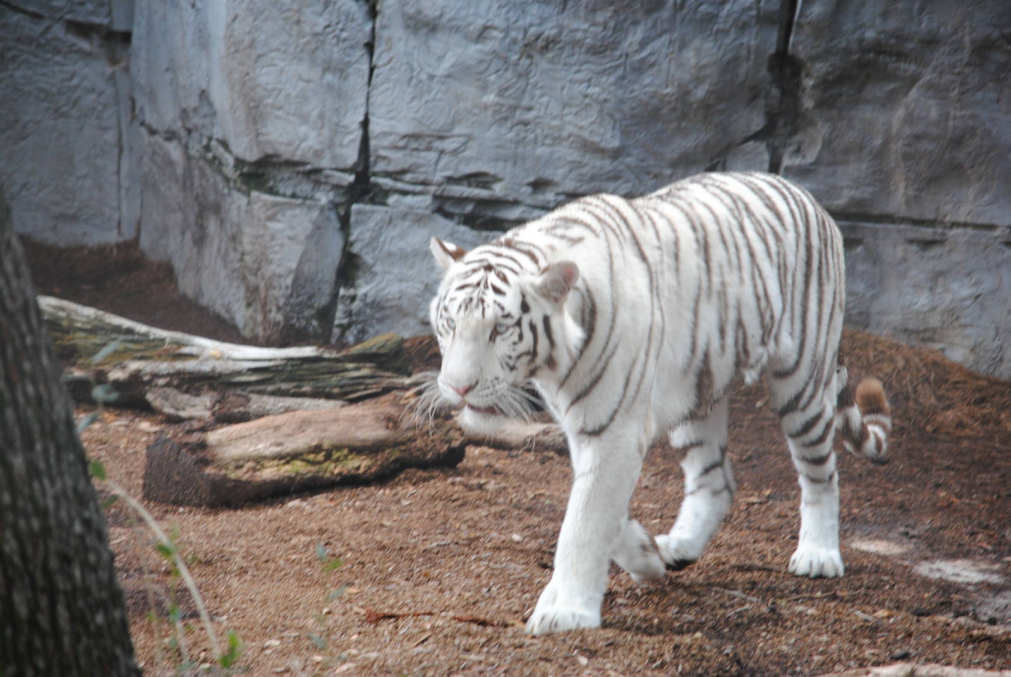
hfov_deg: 7.6
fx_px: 7591
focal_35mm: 270
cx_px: 506
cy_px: 338
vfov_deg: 5.1
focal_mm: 180
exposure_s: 1/80
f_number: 5
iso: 400
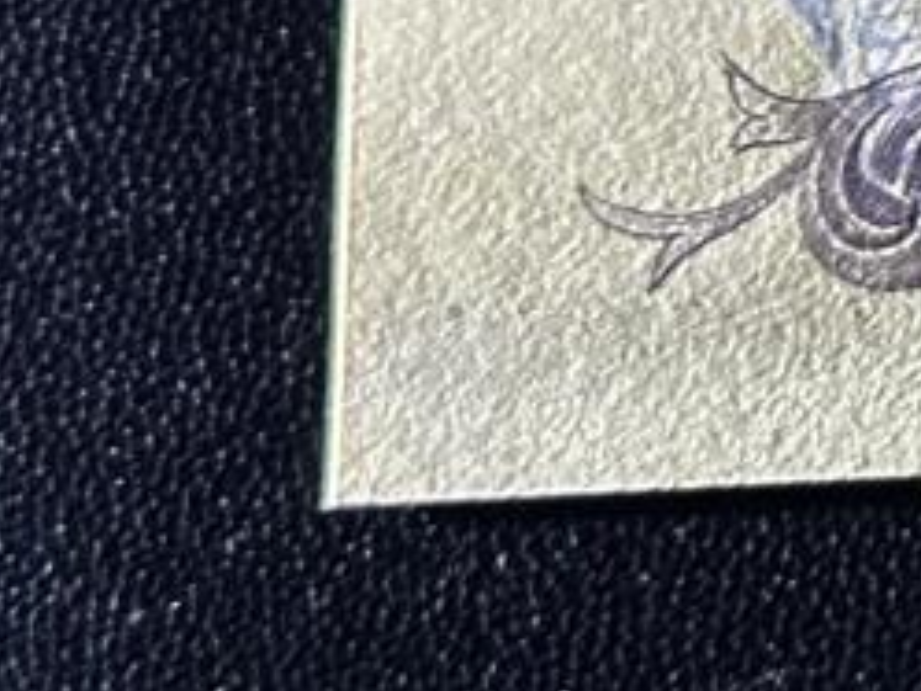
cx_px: 2434
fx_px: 7187
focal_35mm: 270
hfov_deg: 6.8
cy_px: -554
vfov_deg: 5.4
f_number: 1.78
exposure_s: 1/50
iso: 250
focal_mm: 6.86
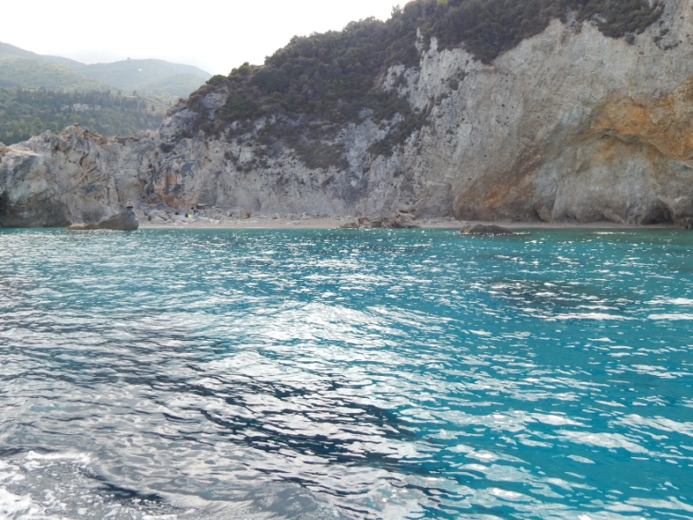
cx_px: 362
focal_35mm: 30
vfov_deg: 46.2
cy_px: 184
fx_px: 600
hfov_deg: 59.9
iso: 125
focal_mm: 4
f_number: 3
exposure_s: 1/800
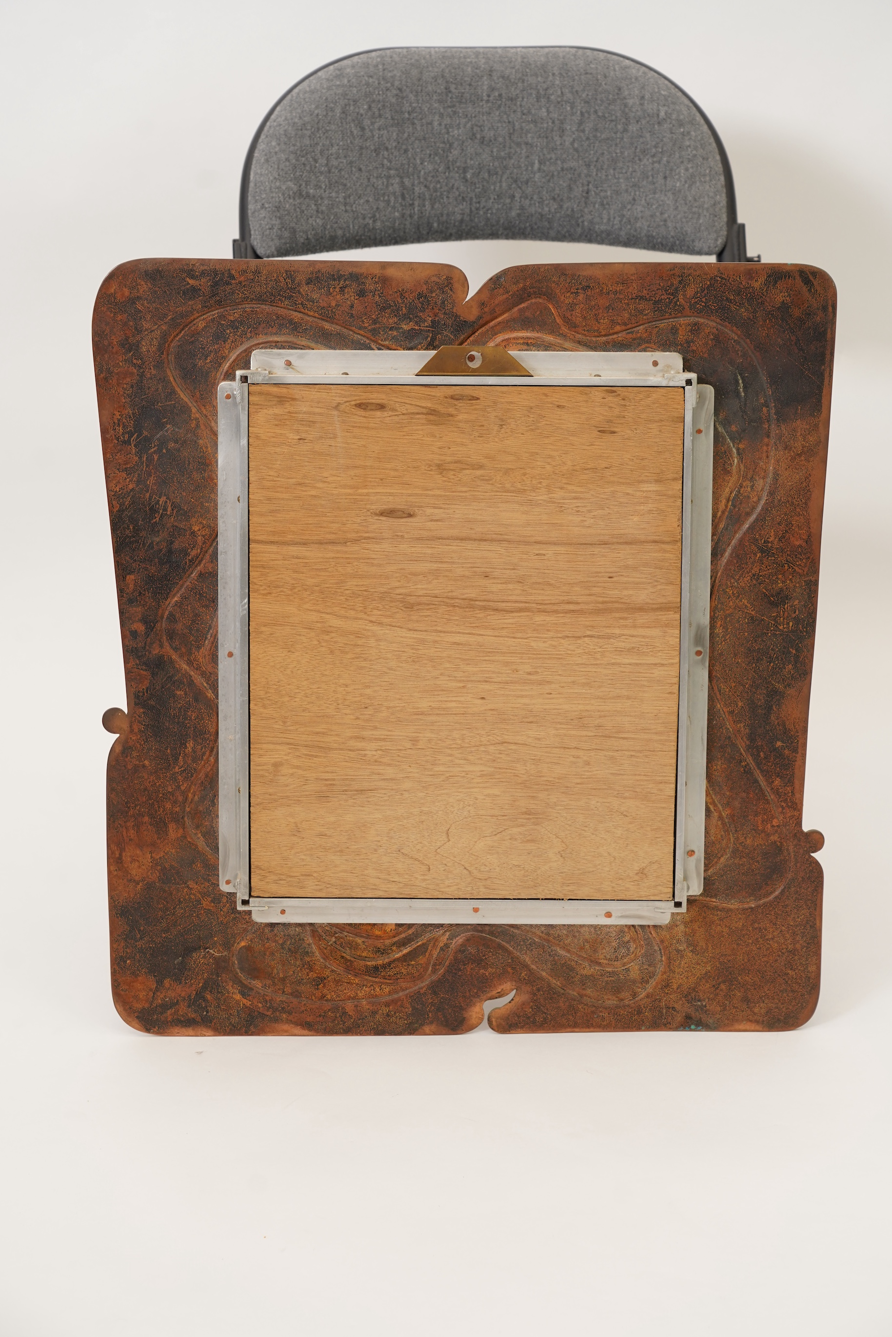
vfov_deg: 30.5
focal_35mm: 66
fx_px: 2452
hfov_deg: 20.6
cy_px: 668
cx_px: 446
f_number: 5.6
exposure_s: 1/125
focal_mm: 66
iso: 500
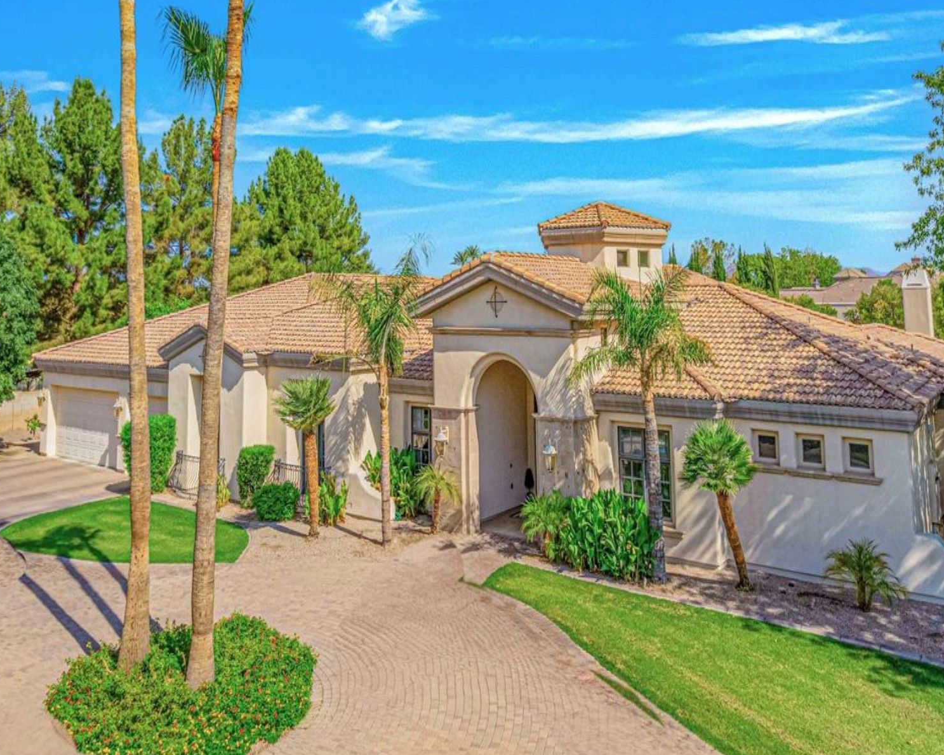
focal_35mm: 25
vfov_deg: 56.8
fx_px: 698
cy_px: 379
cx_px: 420
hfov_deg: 67.9
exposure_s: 1/200
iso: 100
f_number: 2.8
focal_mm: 8.38
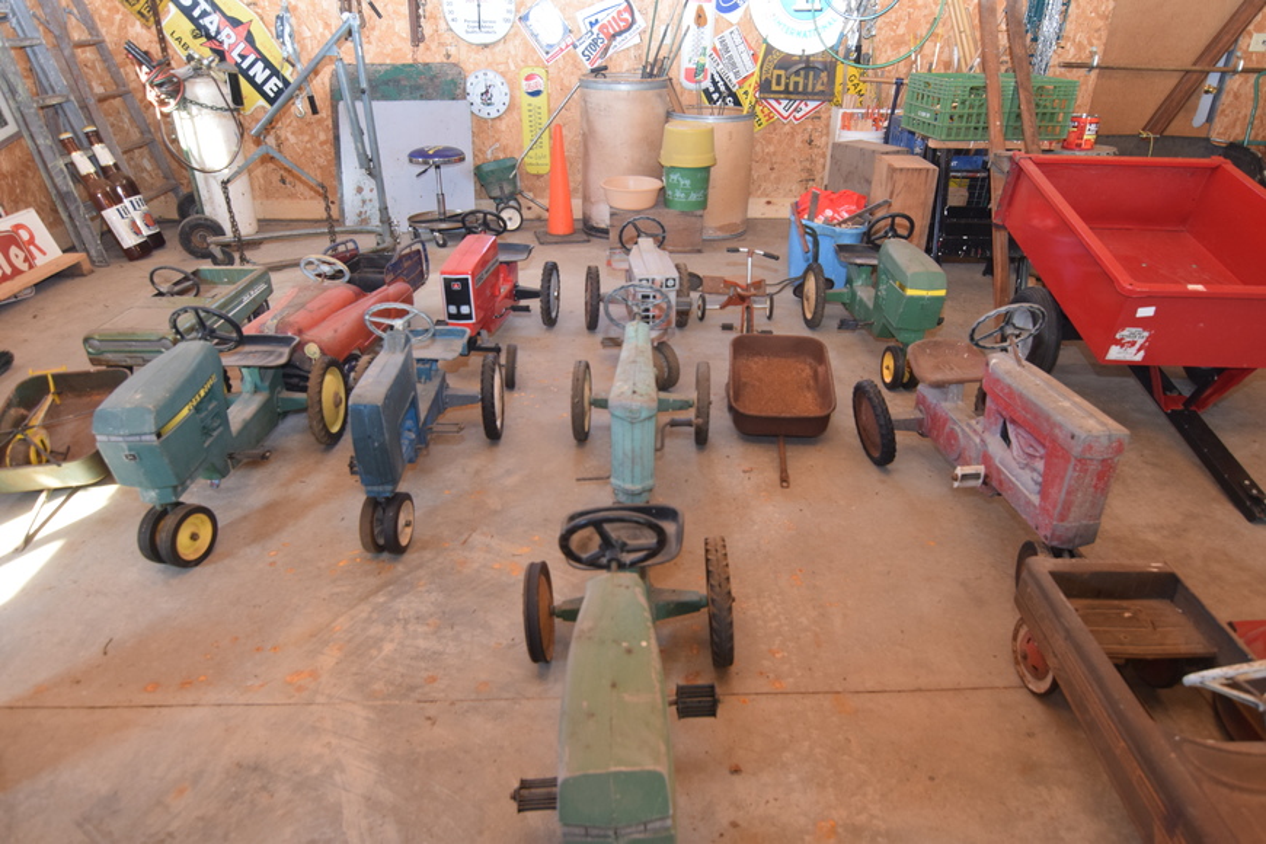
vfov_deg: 59.5
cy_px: 422
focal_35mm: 21
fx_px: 738
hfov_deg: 81.2
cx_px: 633
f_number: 4.5
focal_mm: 14
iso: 800
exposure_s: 1/80
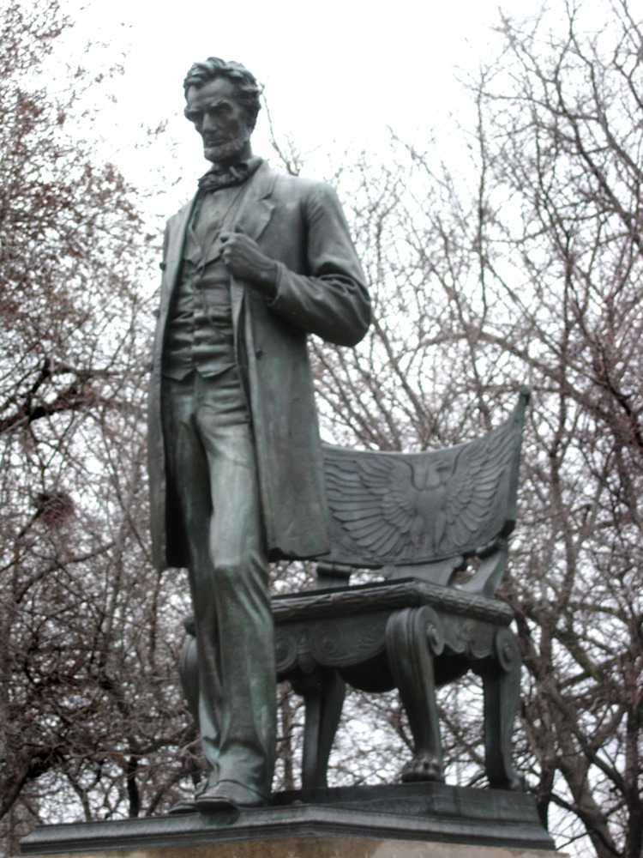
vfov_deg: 17.4
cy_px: 429
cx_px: 322
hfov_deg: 13.1
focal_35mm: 113
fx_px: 2799
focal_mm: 23.4
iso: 64
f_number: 4.9
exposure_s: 1/192
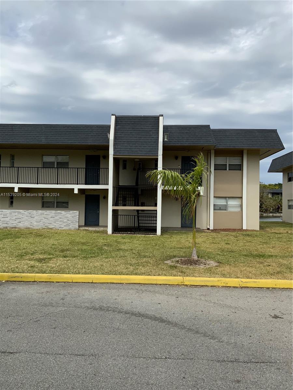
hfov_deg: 48.2
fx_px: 327
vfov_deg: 61.7
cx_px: 146
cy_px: 195
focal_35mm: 29
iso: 20
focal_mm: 3
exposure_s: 1/3534
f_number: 1.8
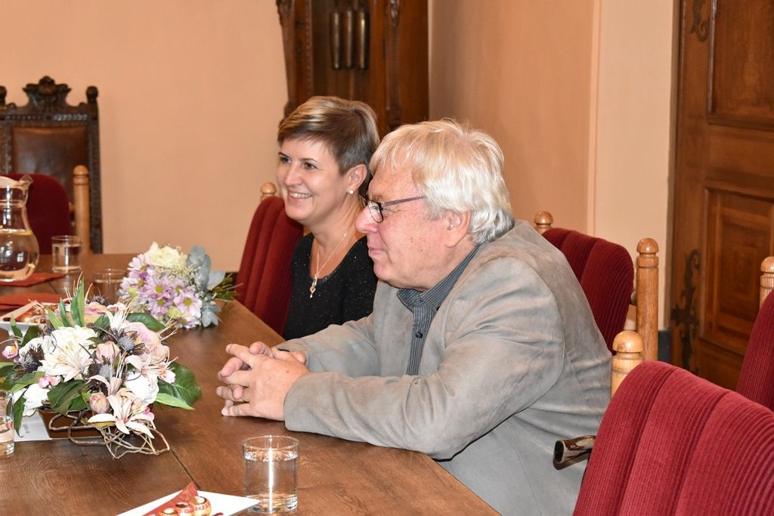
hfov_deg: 24.6
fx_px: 1774
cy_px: 258
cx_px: 387
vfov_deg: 16.6
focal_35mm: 82
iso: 3600
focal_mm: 55
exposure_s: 1/100
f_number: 5.6
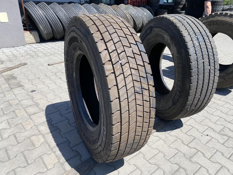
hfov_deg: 67.3
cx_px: 116
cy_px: 88
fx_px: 175
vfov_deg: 53.1
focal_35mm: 26
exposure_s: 1/1484
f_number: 1.8
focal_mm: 4.25
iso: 32
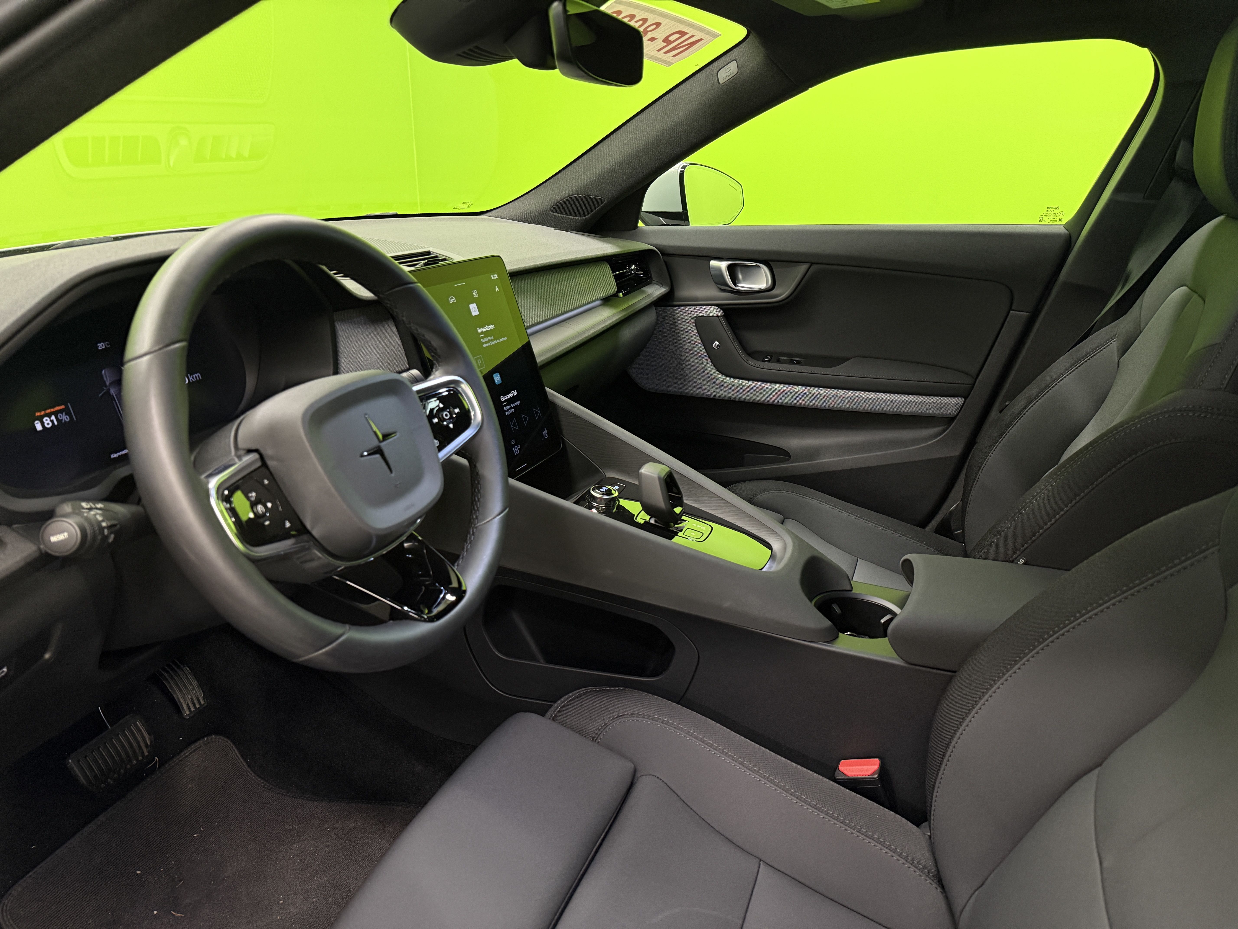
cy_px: 464
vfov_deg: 56.8
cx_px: 619
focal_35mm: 24
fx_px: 858
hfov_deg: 71.6
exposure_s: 1/50
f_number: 1.78
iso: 400
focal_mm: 6.76
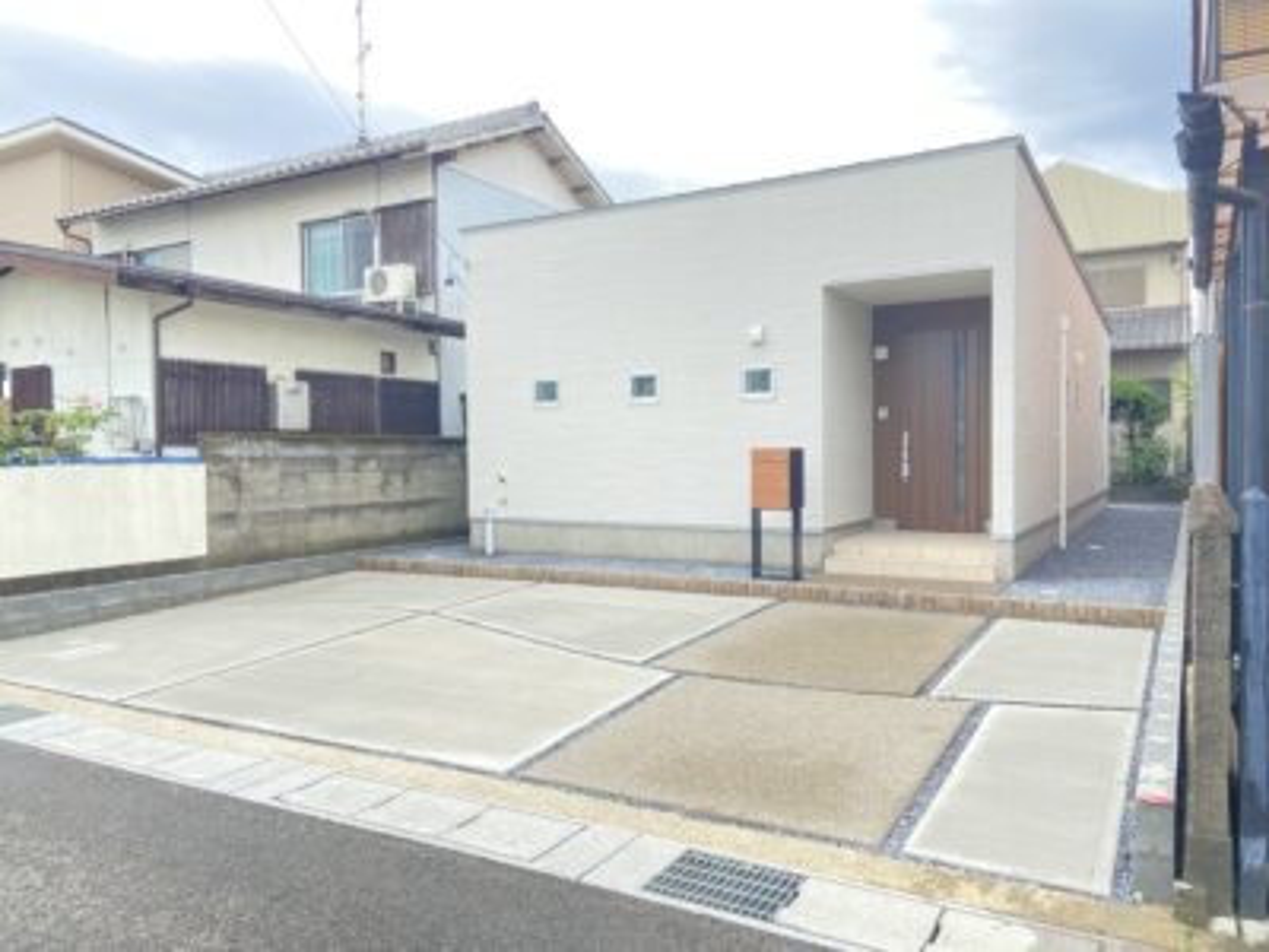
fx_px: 953
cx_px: 634
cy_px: 476
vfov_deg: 53.1
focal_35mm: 26
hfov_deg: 67.3
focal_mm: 4.25
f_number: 1.8
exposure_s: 1/431
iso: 32
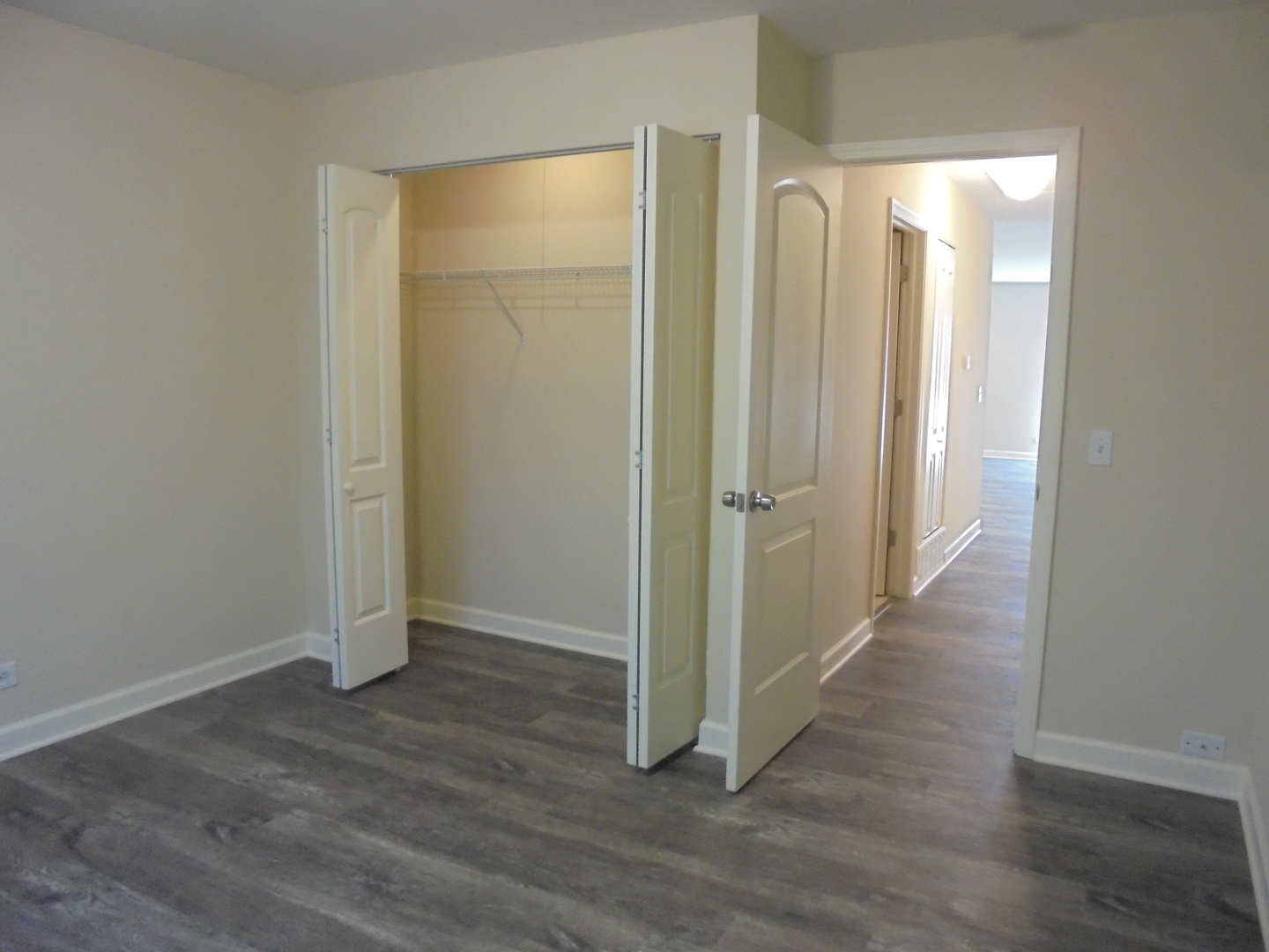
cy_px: 476
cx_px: 634
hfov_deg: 67.3
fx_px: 953
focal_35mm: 26
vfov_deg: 53.1
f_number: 3.5
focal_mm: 4.6
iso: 400
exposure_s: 1/15
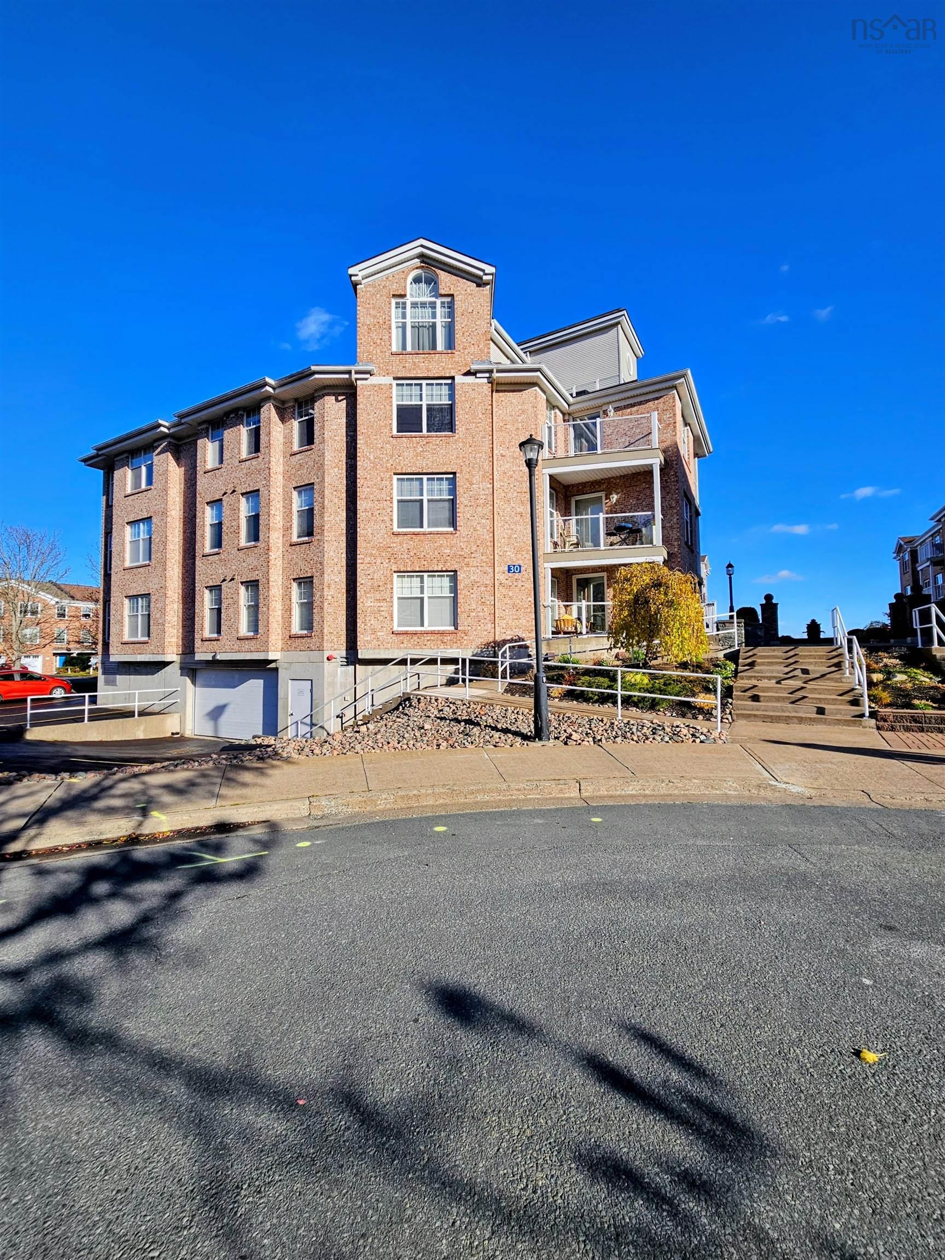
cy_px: 630
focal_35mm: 13
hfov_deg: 89.9
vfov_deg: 106.2
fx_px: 473
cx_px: 472
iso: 50
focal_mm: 2.2
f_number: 2.2
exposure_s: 1/2450
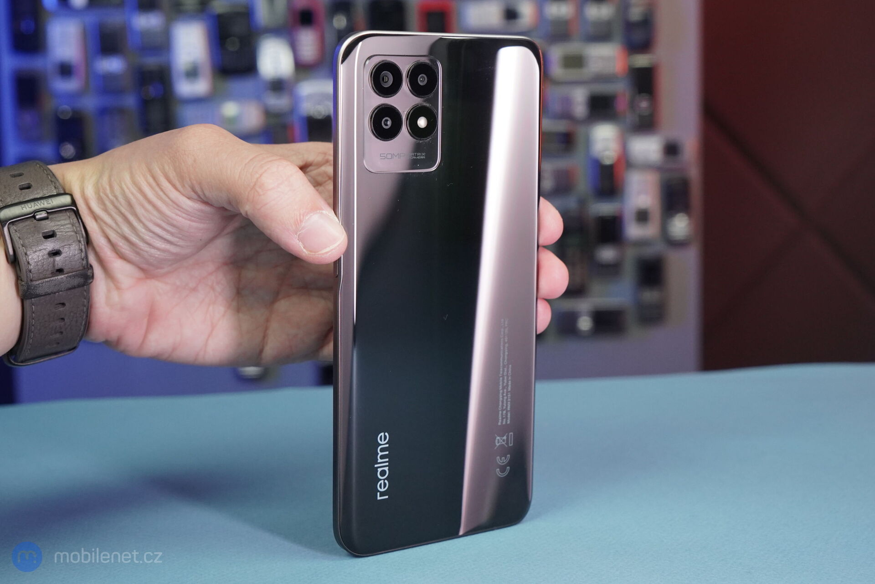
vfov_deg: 29.2
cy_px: 292
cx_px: 438
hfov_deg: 42.7
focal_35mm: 46
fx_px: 1118
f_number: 8
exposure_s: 1/160
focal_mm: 46
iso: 2500
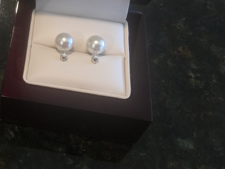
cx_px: -8
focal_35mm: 61
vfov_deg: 23.1
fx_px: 396
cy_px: 0
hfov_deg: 29.3
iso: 40
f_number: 2.2
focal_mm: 4.15
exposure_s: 1/15
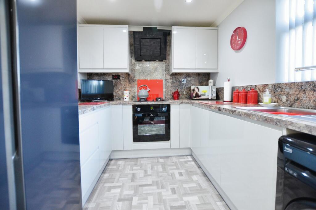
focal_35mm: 15
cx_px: 158
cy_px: 105
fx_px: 131
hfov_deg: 100.5
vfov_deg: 77.1
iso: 900
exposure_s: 1/30
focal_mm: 10
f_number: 3.5
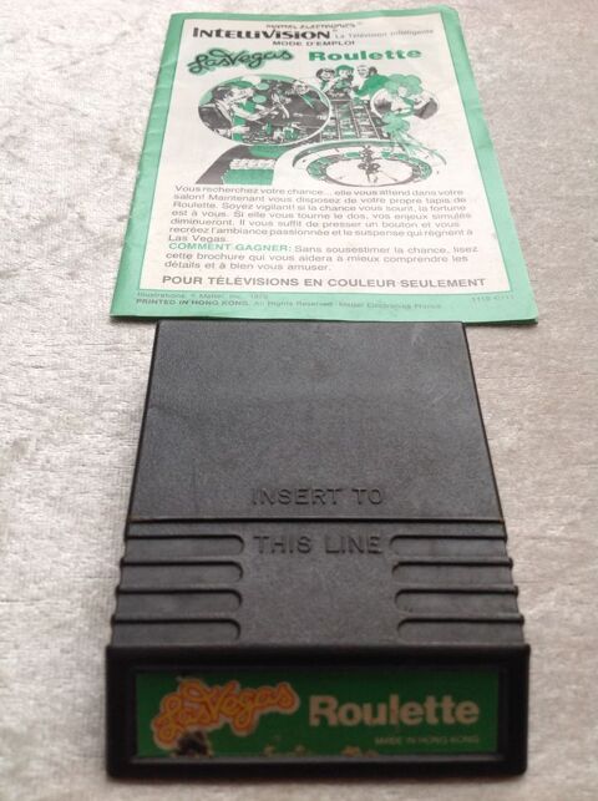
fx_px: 809
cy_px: 400
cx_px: 299
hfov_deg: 40.6
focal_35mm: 35
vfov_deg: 52.7
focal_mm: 4.28
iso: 64
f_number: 2.4
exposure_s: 1/40
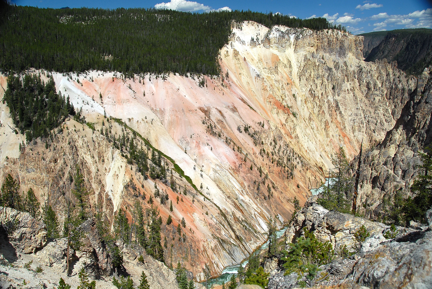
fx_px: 360
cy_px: 144
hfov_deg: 61.9
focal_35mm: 30
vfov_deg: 43.7
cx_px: 216
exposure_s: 1/160
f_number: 8
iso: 100
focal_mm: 20
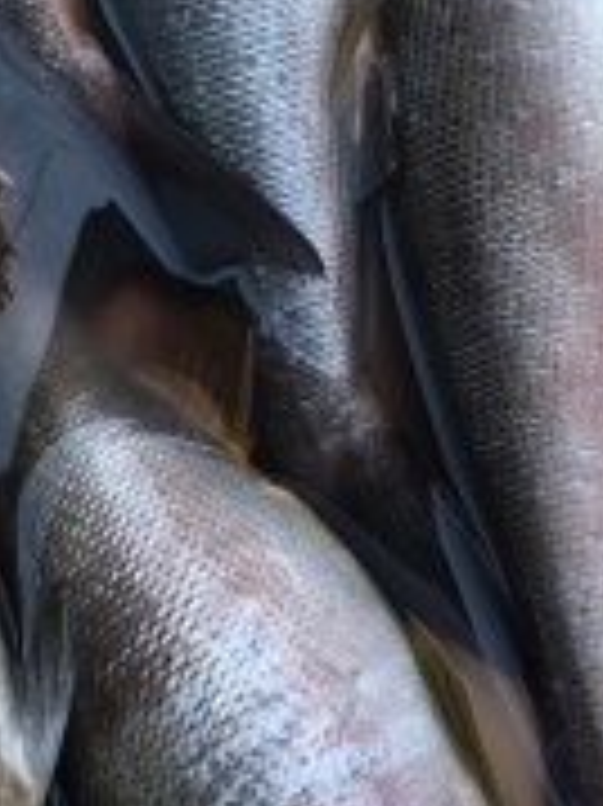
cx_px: 191
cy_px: 288
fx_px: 1884
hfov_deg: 18.1
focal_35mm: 81
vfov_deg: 24.1
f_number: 2.2
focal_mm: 4.15
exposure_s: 1/340
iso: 25
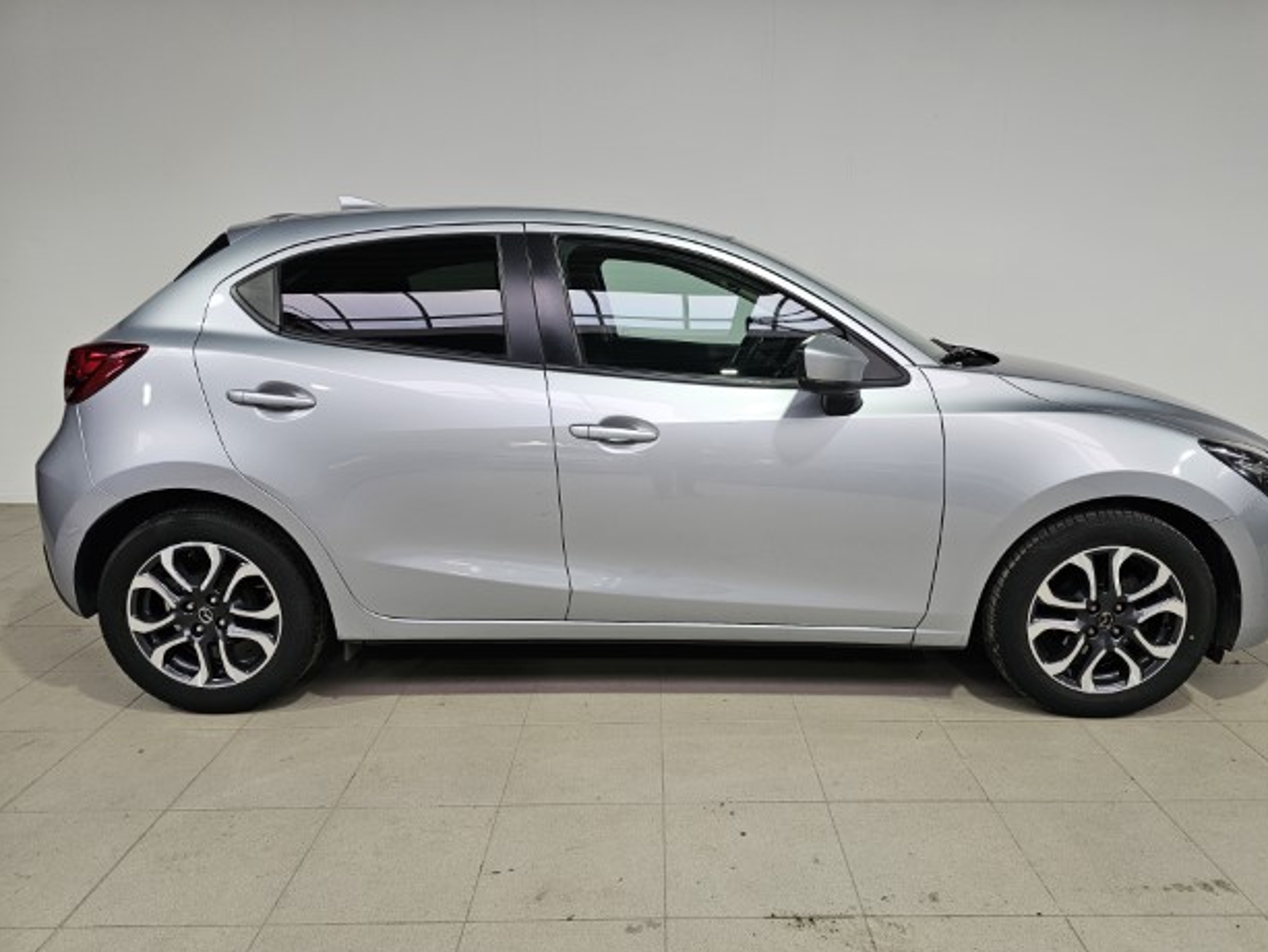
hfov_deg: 71.6
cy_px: 478
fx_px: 879
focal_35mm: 24
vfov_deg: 56.8
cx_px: 660
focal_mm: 6.3
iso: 100
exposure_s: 1/190
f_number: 1.7
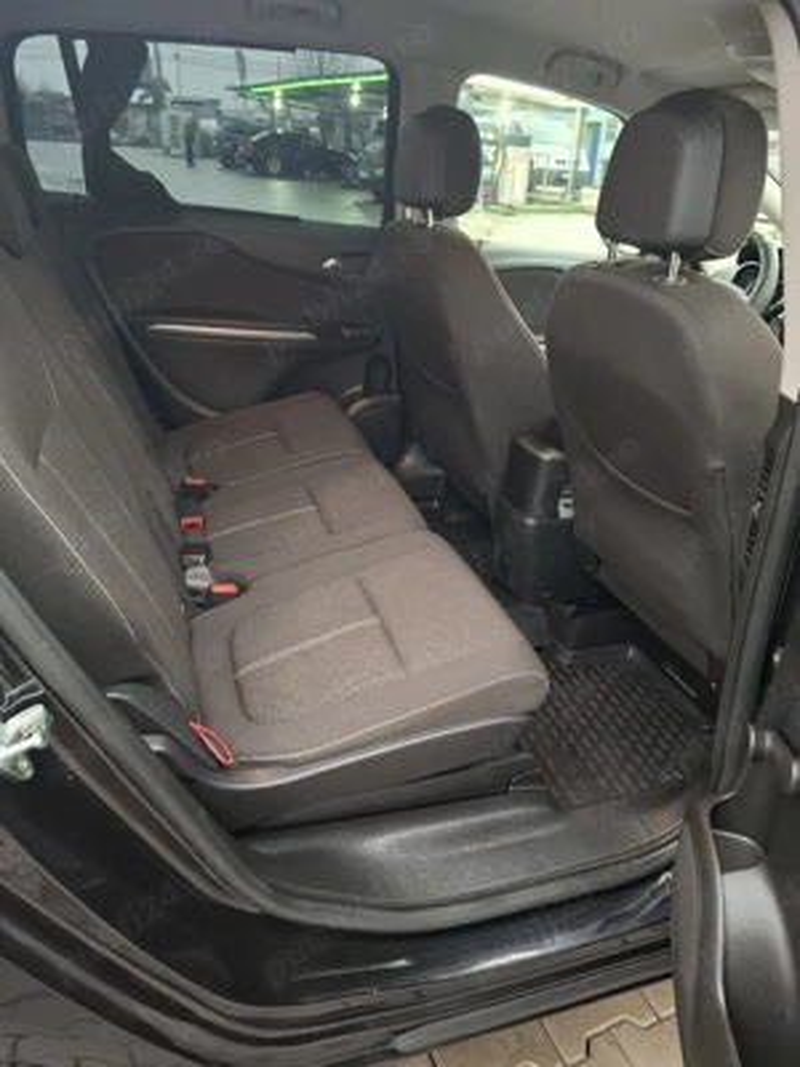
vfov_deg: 73.9
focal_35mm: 23
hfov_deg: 58.9
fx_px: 709
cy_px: 534
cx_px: 400
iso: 400
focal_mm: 5.54
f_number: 1.8
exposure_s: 1/25
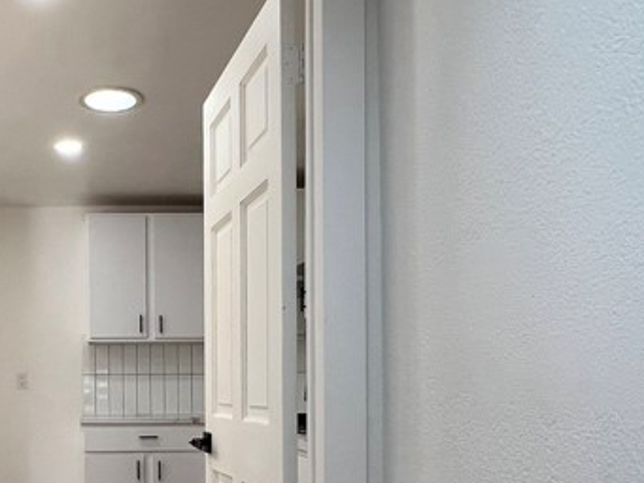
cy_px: 391
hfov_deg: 45.4
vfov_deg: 35.6
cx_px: 127
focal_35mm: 39
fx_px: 726
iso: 80
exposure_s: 1/120
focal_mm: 1.57
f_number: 1.8
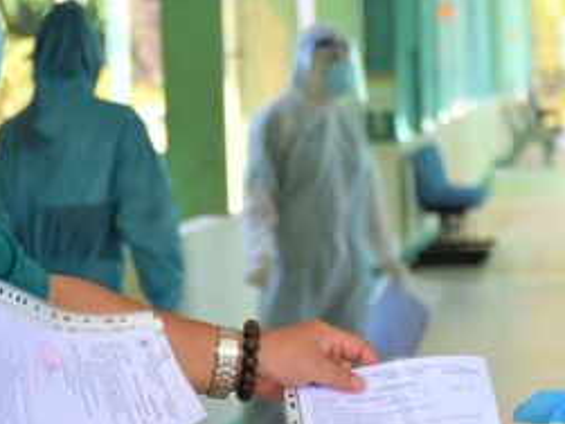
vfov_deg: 5.2
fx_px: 4650
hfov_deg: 7.0
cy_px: 229
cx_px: 365
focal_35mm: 285
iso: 320
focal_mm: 80
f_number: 5.6
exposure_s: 1/320
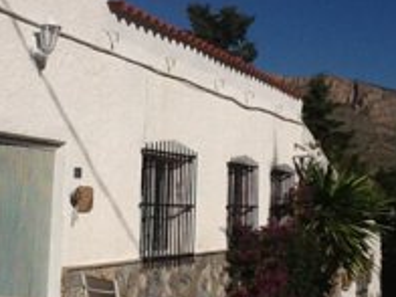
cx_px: 133
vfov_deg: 18.2
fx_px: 927
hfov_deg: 24.0
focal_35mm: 81
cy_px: 103
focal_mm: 2.03
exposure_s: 1/6711
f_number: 2.4
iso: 40
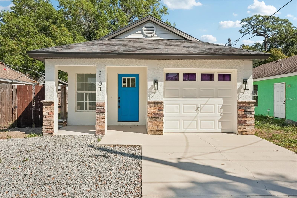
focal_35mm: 25
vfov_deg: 51.3
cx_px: 148
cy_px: 99
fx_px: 206
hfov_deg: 71.5
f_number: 8
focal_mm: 25
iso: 400
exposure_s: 1/2000
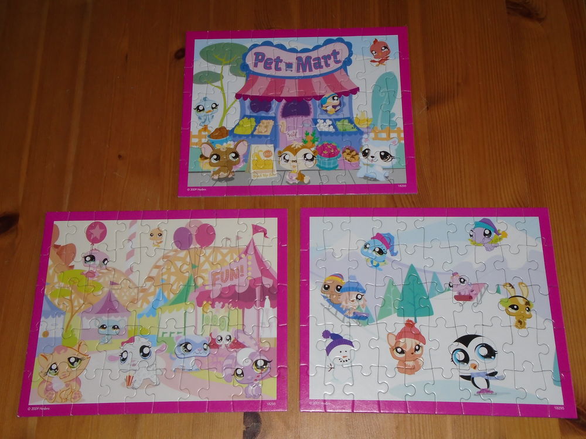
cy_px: 220
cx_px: 293
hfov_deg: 44.8
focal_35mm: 42
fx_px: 711
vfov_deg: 34.3
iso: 200
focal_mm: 7.4
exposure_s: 1/50
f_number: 4.1
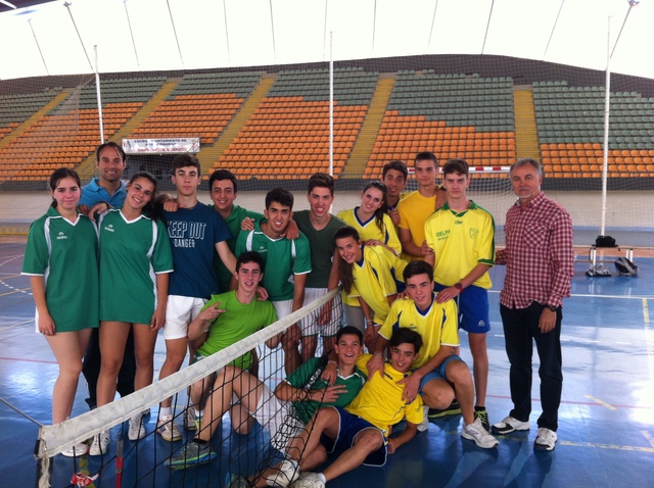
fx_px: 660
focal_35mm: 35
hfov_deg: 52.7
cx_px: 327
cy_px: 244
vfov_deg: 40.6
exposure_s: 1/15
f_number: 2.8
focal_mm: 3.85
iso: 80
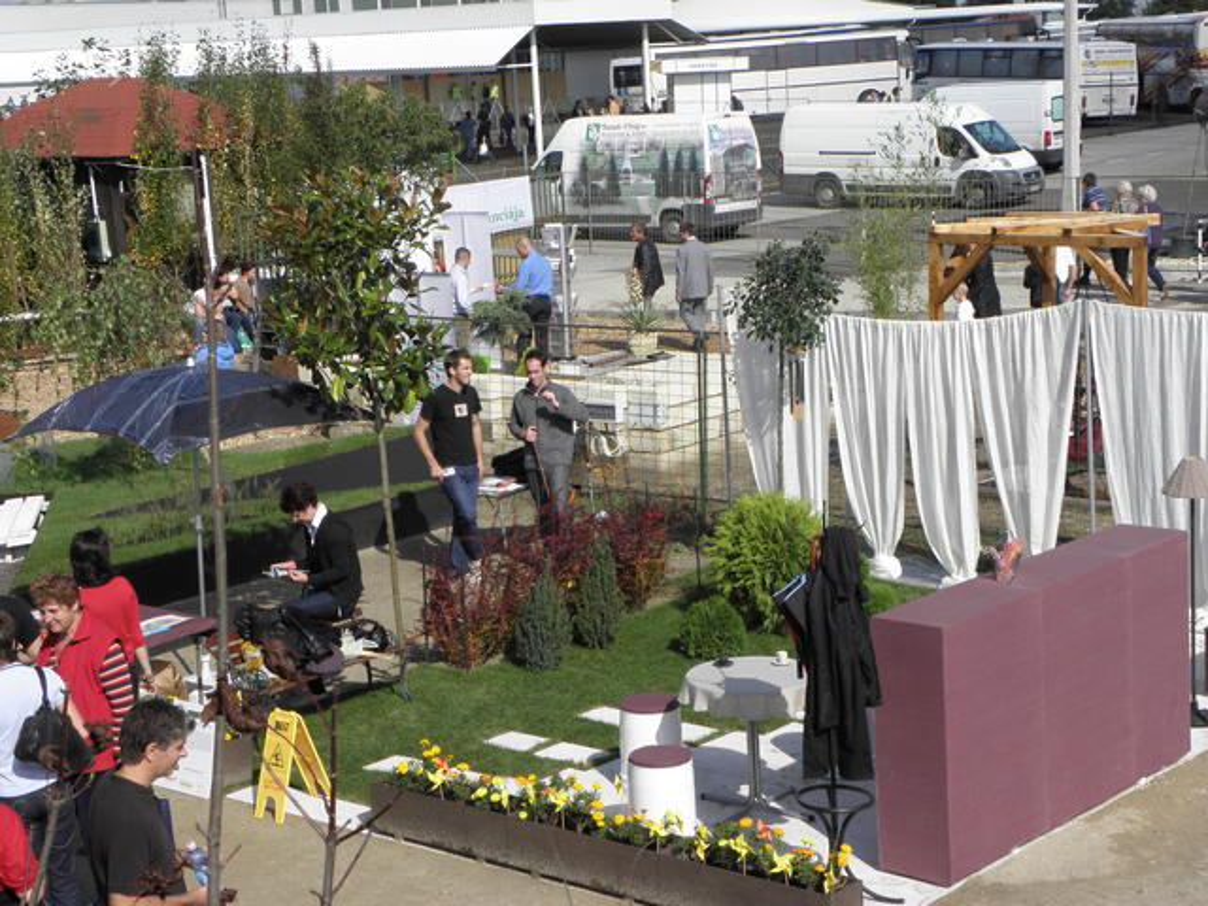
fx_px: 2303
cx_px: 604
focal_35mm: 66
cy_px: 453
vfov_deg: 22.3
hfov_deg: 29.4
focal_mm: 11.76
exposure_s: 1/320
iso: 64
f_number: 5.6
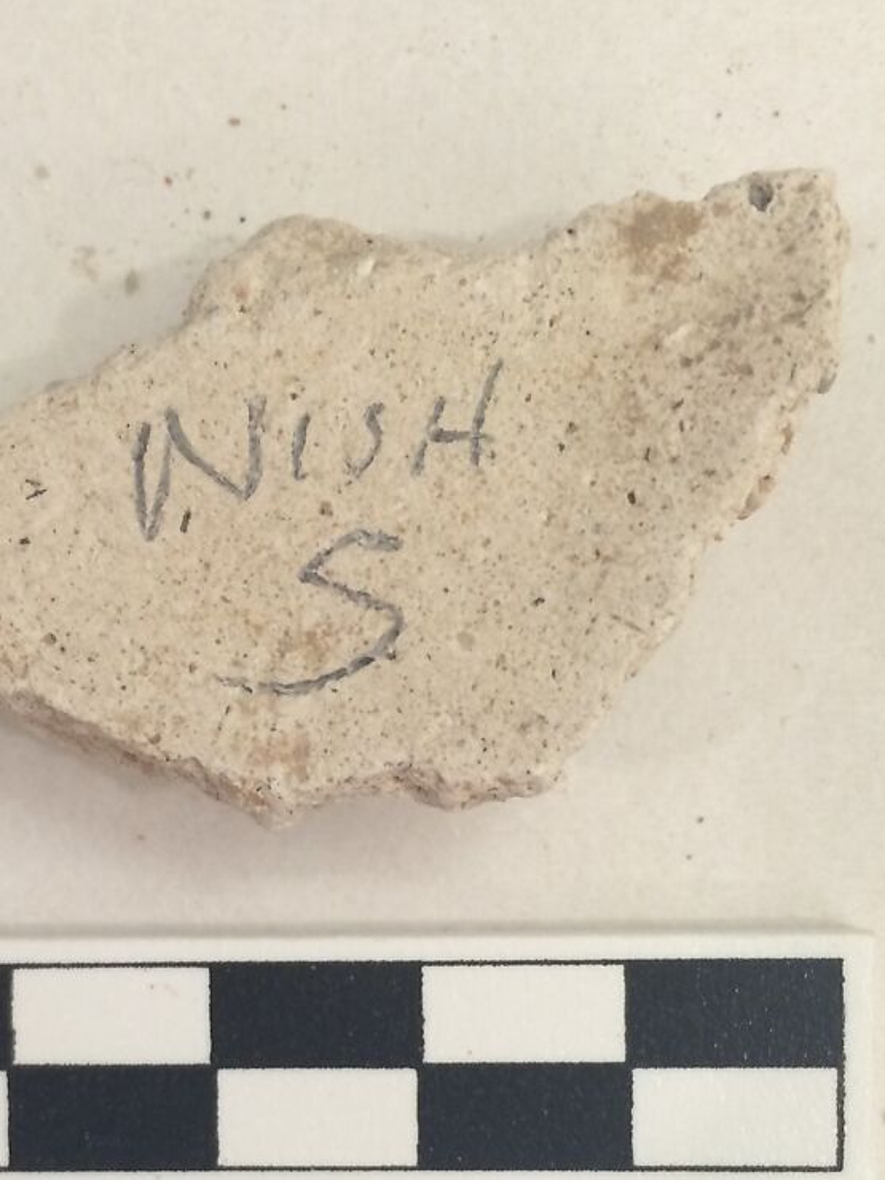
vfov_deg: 39.2
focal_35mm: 47
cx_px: 309
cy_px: 904
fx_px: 1602
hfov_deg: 30.7
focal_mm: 4.15
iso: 80
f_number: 2.2
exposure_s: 1/30
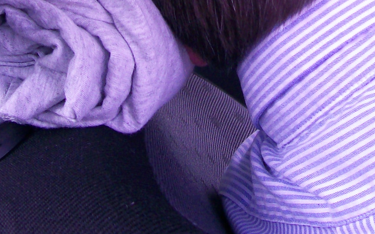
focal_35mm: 96
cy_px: -111
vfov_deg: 12.9
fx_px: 981
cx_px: 263
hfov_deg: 21.5
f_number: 2.7
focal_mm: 6
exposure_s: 1/120
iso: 80
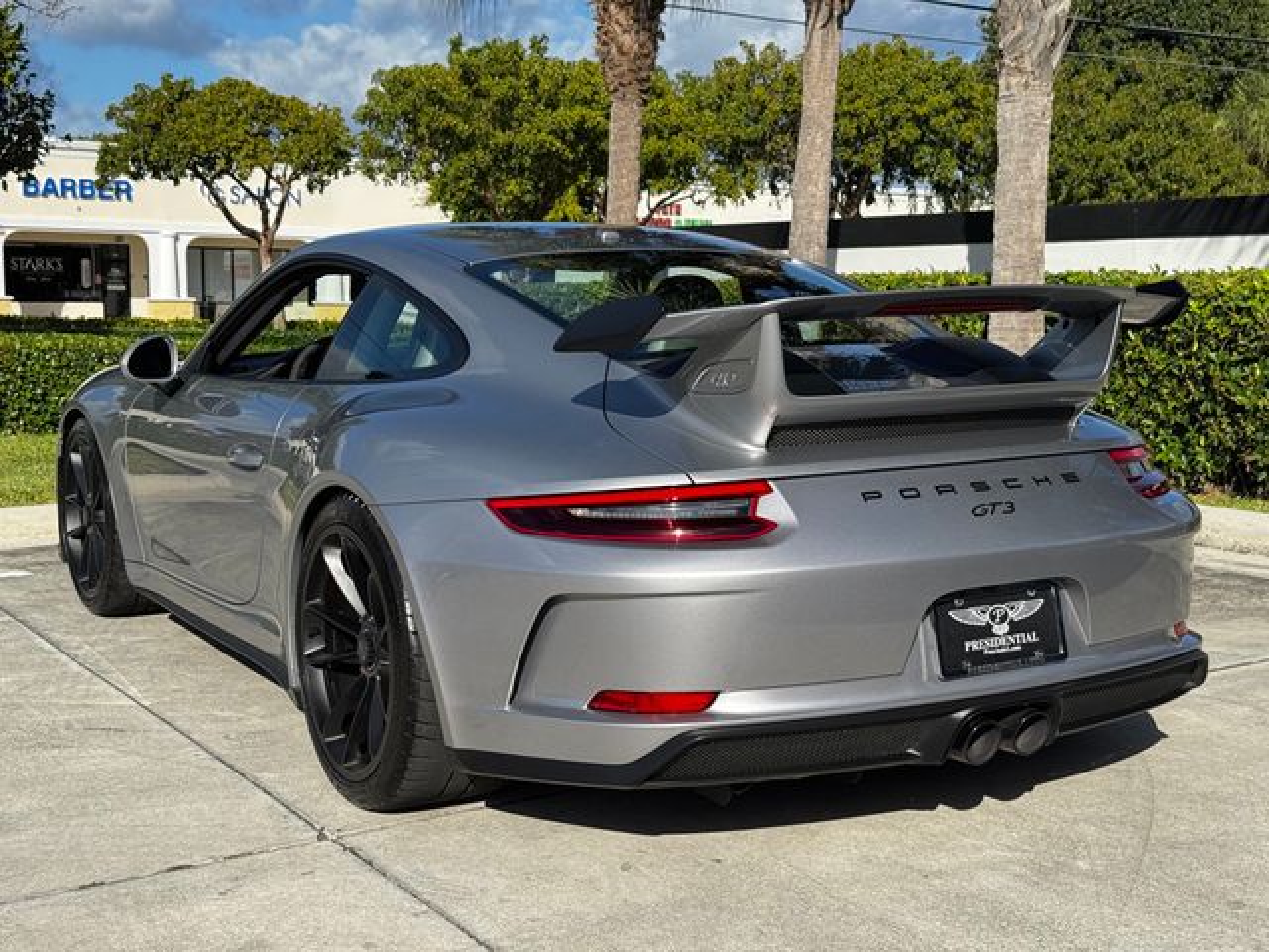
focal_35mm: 48
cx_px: 634
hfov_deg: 39.7
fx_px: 1760
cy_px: 476
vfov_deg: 30.3
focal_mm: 6.76
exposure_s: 1/2833
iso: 64
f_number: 1.78
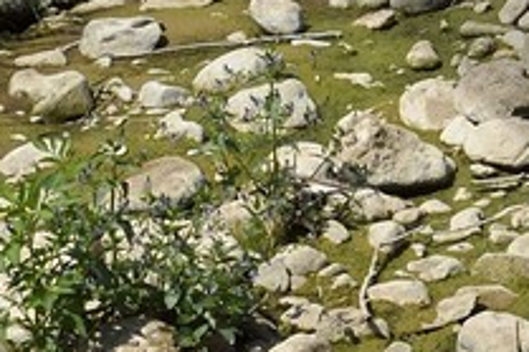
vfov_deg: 6.7
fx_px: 2702
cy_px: -727
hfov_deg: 10.2
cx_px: 1124
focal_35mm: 184
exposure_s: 1/160
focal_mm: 24
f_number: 18
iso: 200
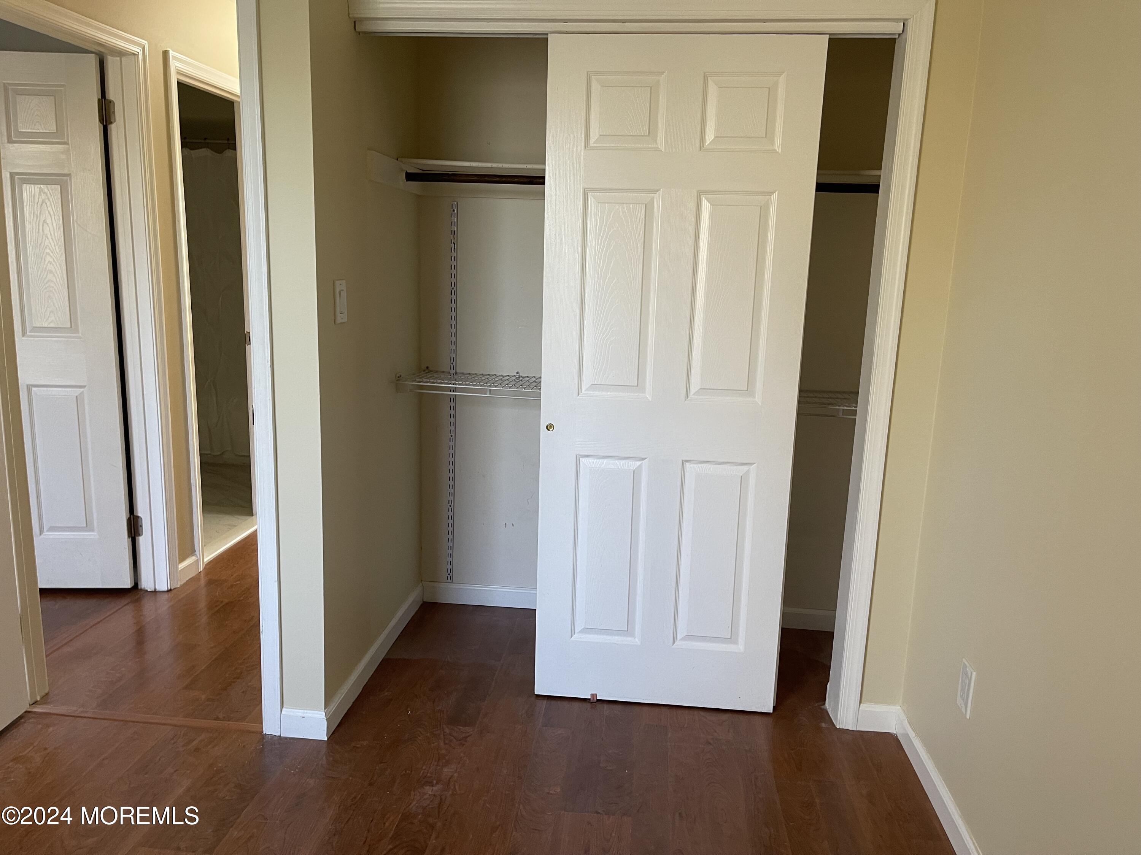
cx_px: 570
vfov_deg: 53.1
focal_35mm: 26
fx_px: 857
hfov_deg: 67.3
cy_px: 428
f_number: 1.6
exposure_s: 1/60
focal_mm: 5.1
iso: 160
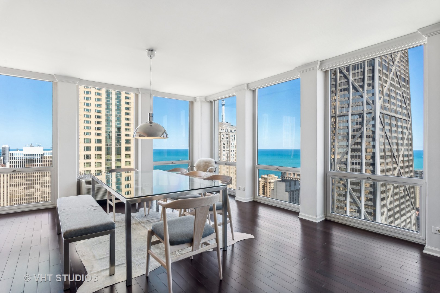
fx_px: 220
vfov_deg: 67.4
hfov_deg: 90.0
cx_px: 220
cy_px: 146
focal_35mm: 18
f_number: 8
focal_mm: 18
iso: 200
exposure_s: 1/30
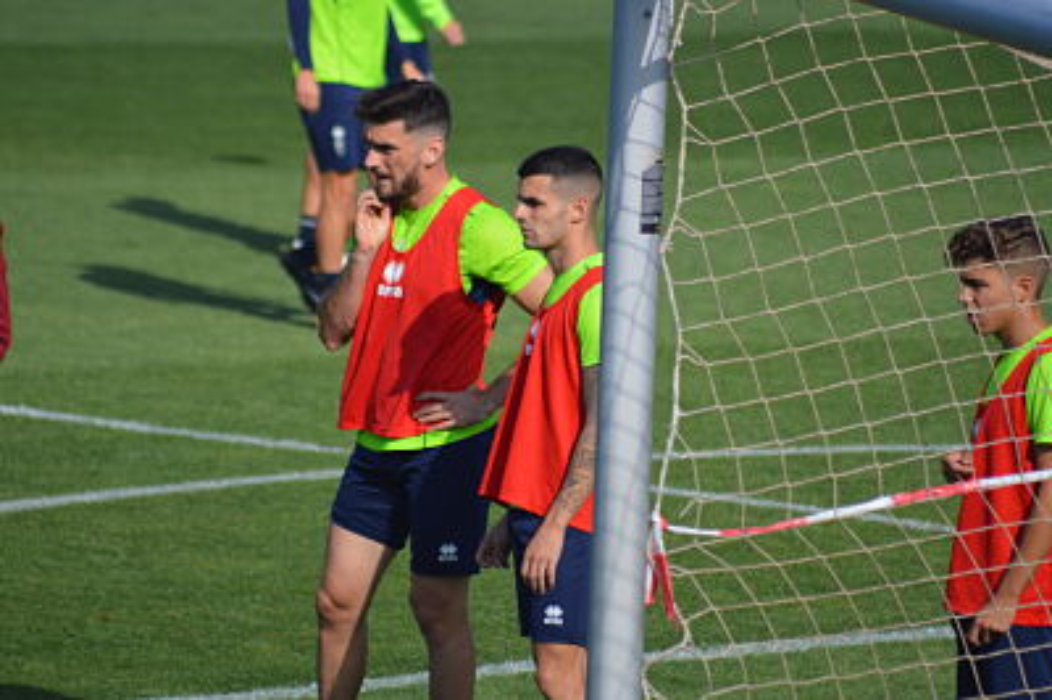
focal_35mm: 450
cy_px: 350
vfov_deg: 3.0
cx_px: 526
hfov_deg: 4.6
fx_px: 13139
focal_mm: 300
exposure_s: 1/2000
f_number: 5.6
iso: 400
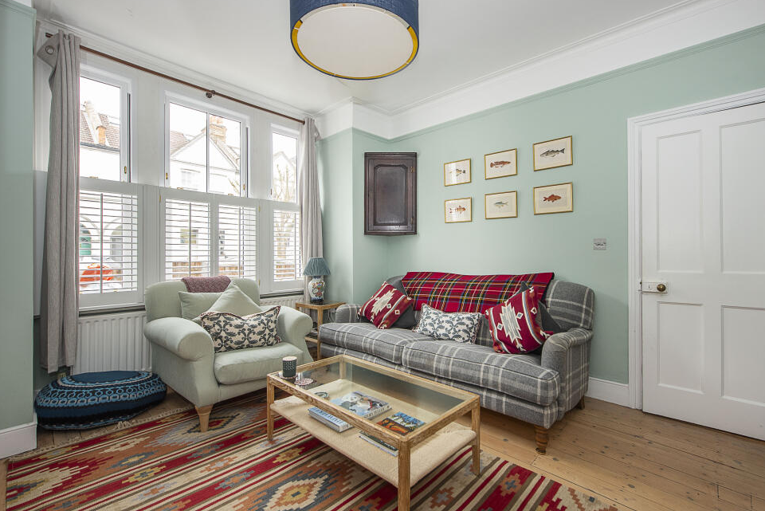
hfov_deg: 96.6
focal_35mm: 16
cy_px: 248
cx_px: 400
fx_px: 340
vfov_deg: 73.8
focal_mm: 15
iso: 500
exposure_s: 1/25
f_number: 5.6
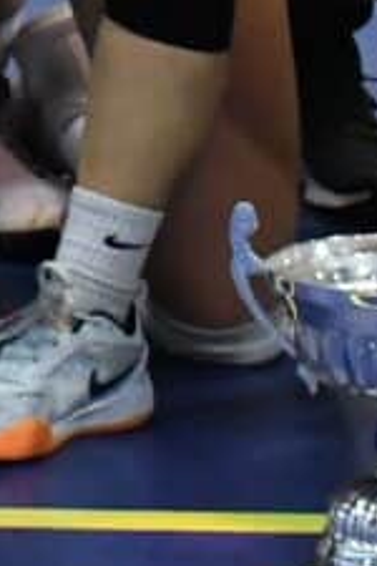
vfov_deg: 5.2
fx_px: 6000
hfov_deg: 3.6
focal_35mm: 382
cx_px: -369
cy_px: -821
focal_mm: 28
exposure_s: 1/500
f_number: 4.2
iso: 6400
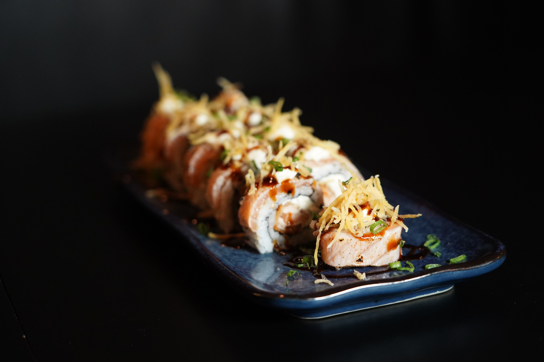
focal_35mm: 78
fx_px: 1179
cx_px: 272
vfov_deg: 17.5
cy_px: 181
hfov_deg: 26.0
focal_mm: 78
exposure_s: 1/160
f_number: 4
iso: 4000
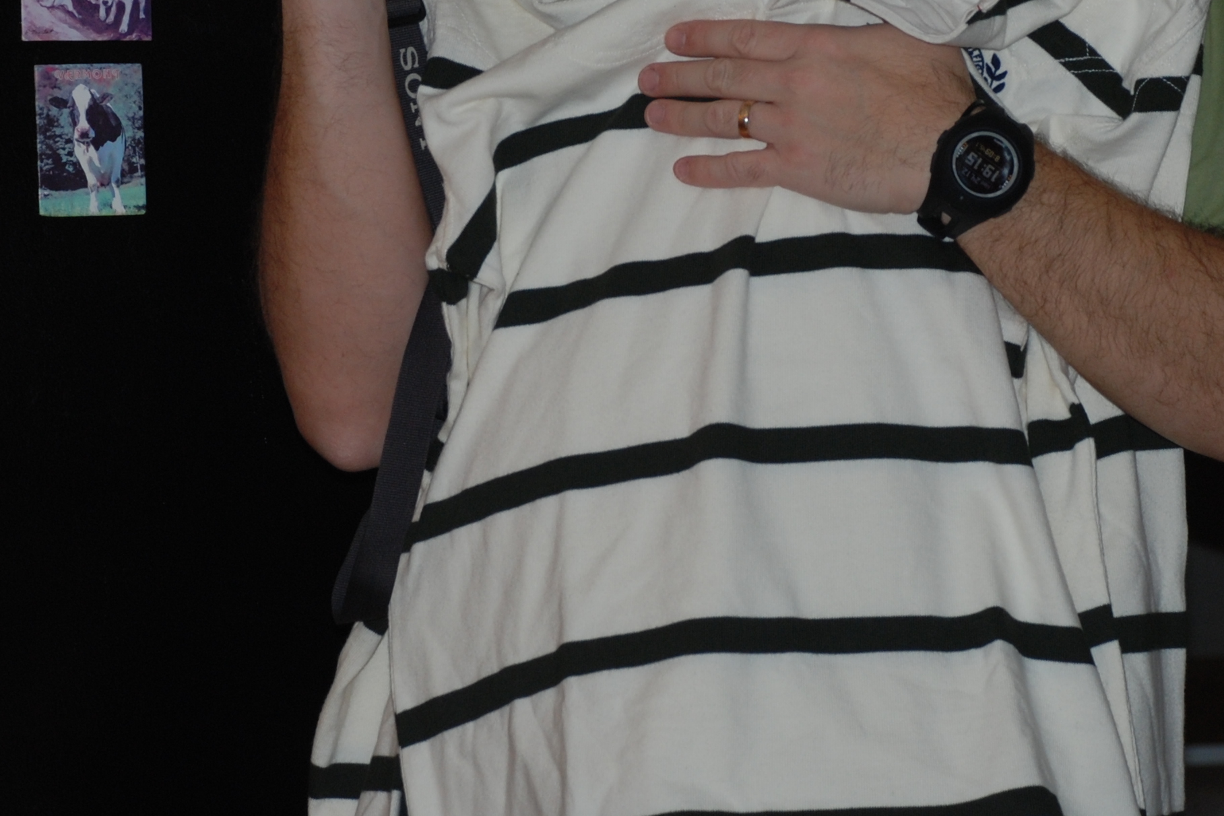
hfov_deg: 9.2
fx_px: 7617
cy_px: -54
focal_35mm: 224
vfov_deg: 6.1
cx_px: 689
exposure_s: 1/60
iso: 200
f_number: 5.6
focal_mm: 70
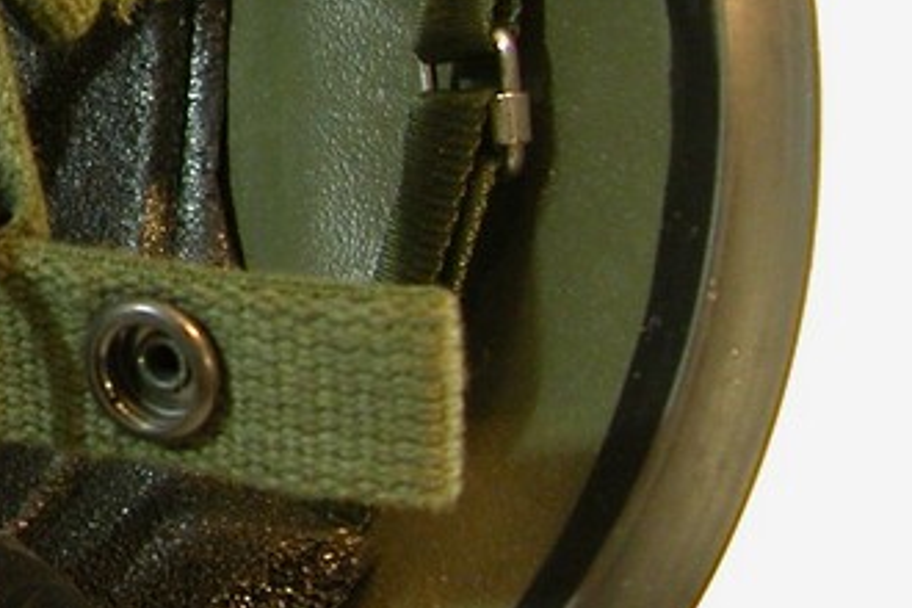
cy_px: 53
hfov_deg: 13.6
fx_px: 3572
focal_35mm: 141
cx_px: -525
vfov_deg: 9.7
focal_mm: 8.9
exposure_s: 1/4.4
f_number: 2.8
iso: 157
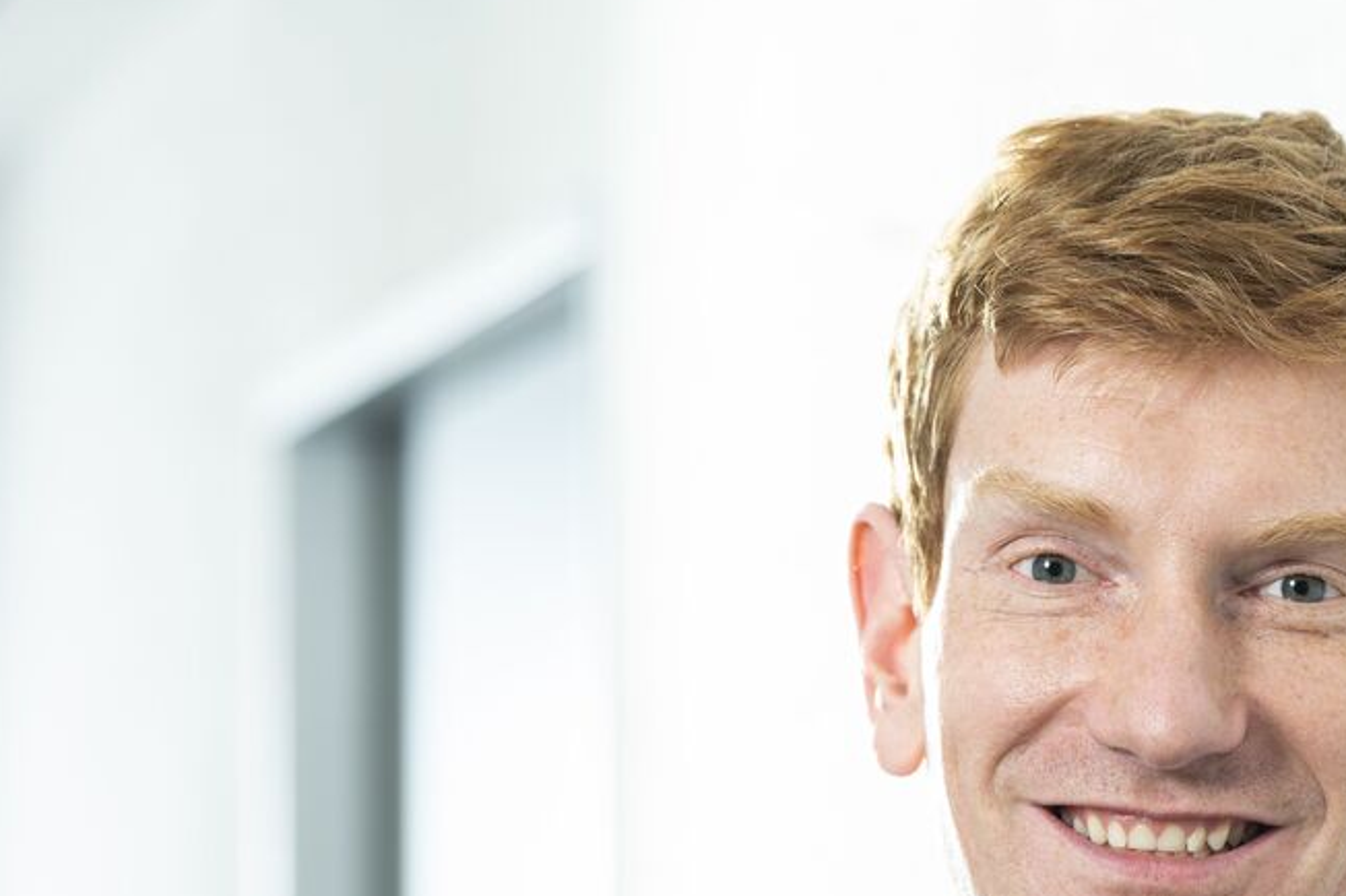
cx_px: 1223
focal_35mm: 193
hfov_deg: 10.6
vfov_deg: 7.1
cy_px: 793
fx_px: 7212
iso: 400
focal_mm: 105
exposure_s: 1/100
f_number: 4
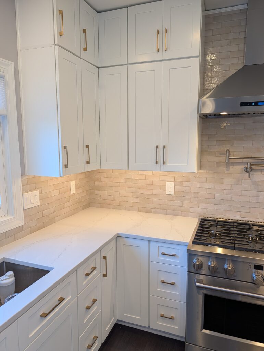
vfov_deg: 71.5
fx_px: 243
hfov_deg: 56.9
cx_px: 132
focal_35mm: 24
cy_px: 176
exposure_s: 1/120
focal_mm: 6.9
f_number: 1.68
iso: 107
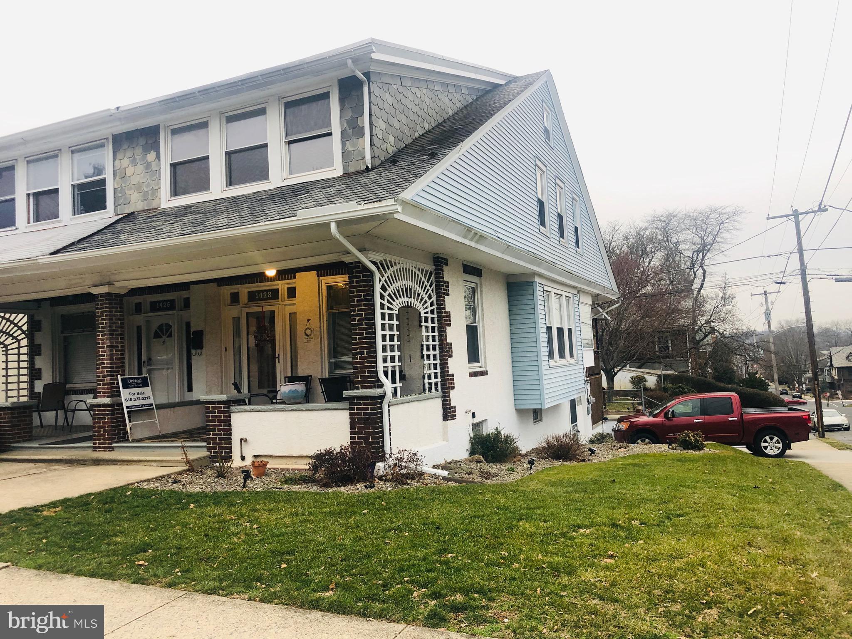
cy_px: 320
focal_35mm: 28
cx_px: 426
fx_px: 689
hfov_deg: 63.4
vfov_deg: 49.7
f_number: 1.8
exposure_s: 1/30
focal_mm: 3.99
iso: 25
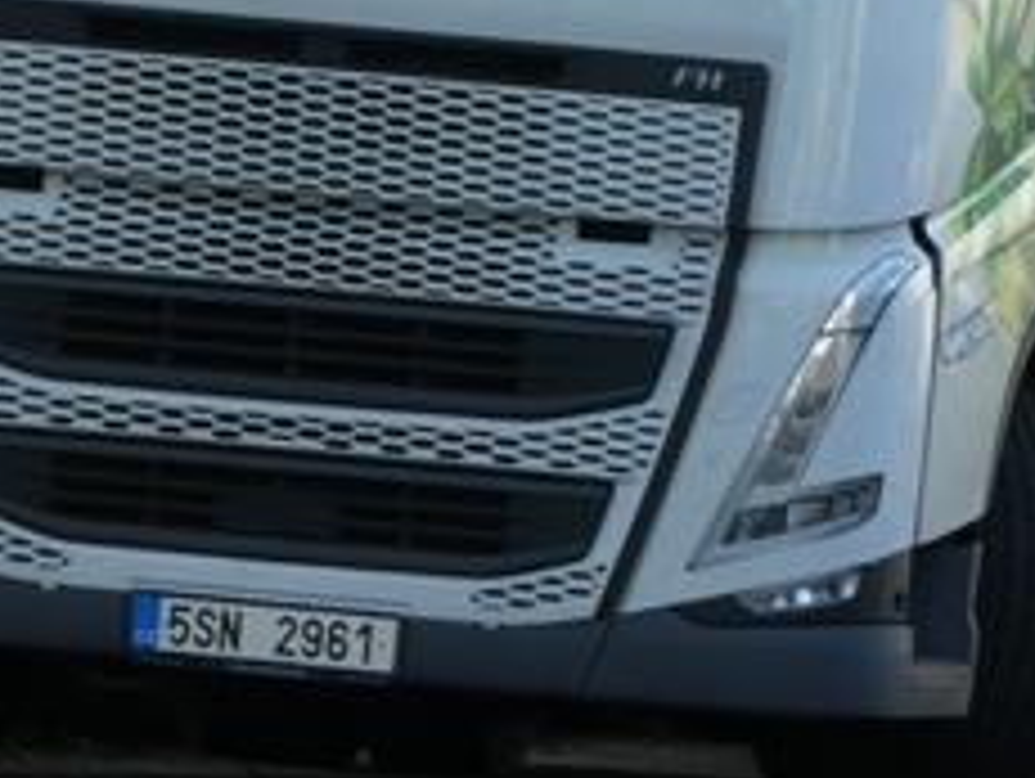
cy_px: -216
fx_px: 22239
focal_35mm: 743
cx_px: 716
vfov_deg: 2.0
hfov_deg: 2.7
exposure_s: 1/80
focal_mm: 38.4
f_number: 5.6
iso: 100
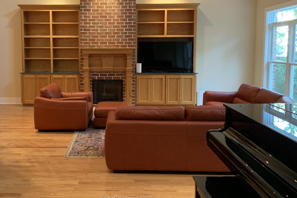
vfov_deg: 36.7
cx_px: 108
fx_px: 297
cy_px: 73
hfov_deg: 52.4
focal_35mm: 36
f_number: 1.8
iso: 320
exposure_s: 1/60
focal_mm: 4.25
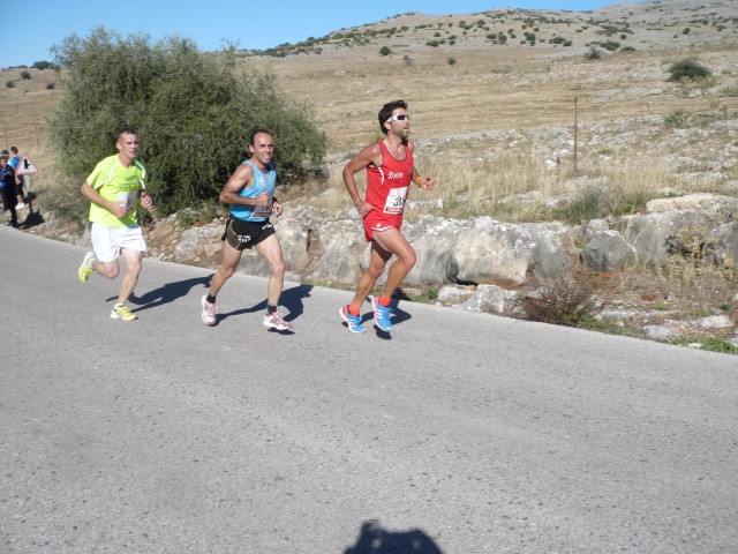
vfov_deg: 40.7
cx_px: 369
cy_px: 277
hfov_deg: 52.6
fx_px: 746
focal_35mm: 35
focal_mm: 5.8
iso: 100
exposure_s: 1/250
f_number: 8
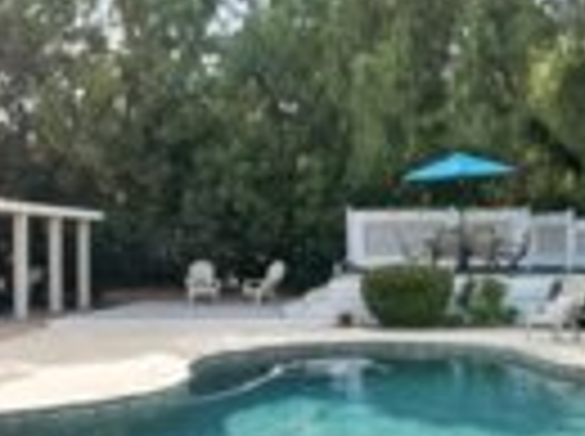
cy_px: 247
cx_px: 430
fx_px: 911
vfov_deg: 26.9
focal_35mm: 54
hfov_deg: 34.9
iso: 400
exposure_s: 1/200
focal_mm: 12
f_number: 14
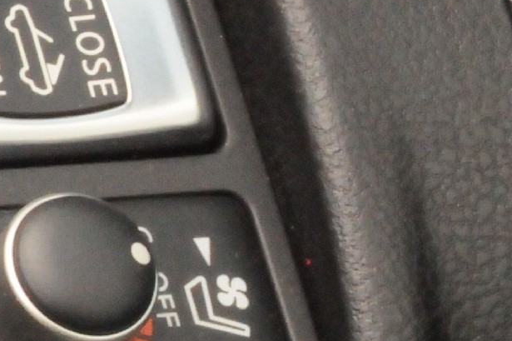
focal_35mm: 256
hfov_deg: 7.9
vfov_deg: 5.4
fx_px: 3638
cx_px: -312
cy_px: 27
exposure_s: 1/125
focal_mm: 42
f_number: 36
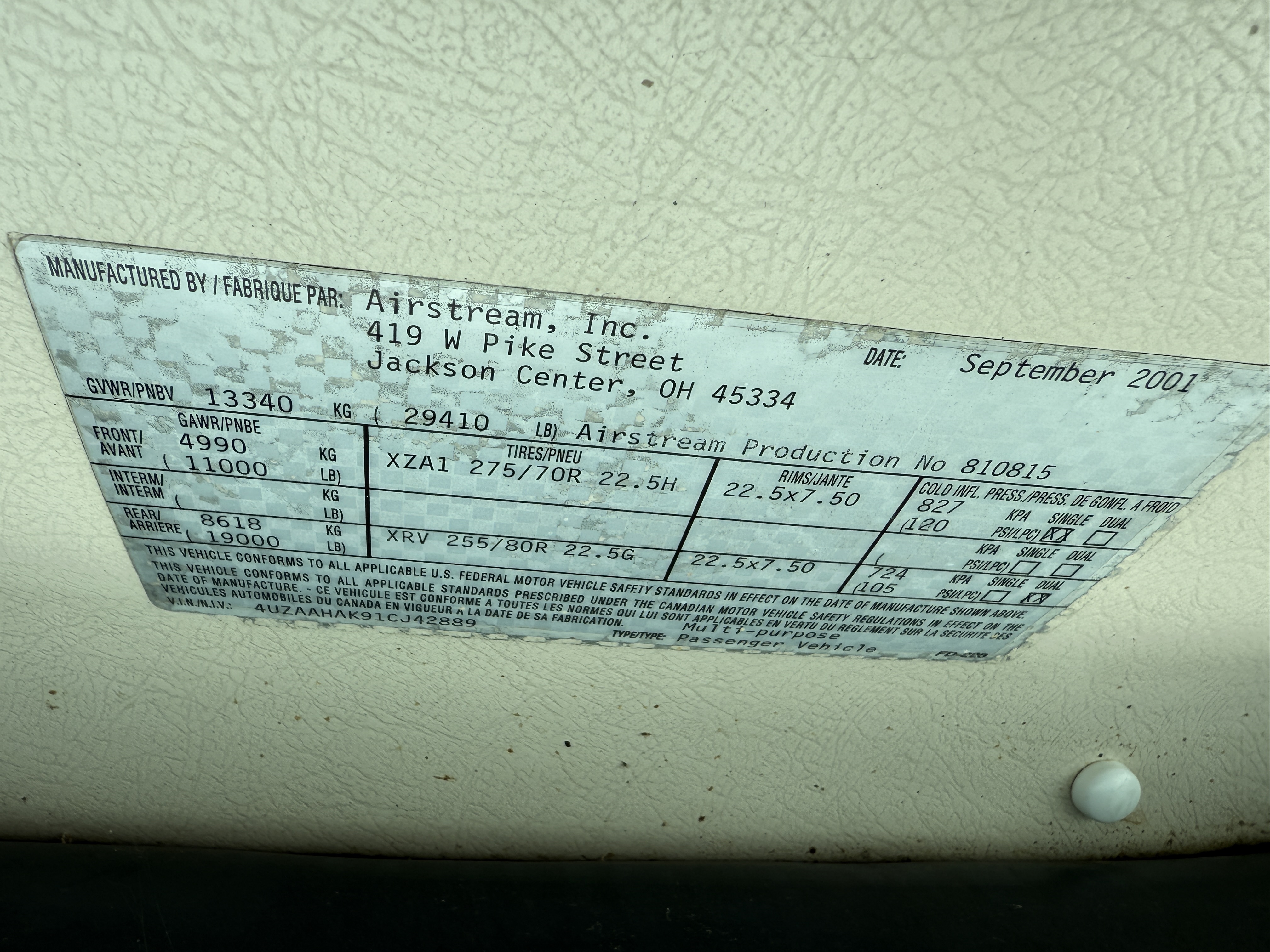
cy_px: 476
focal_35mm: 24
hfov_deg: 71.6
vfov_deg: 56.8
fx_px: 881
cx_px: 635
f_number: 2.2
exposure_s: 1/654
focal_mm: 2.22
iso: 40
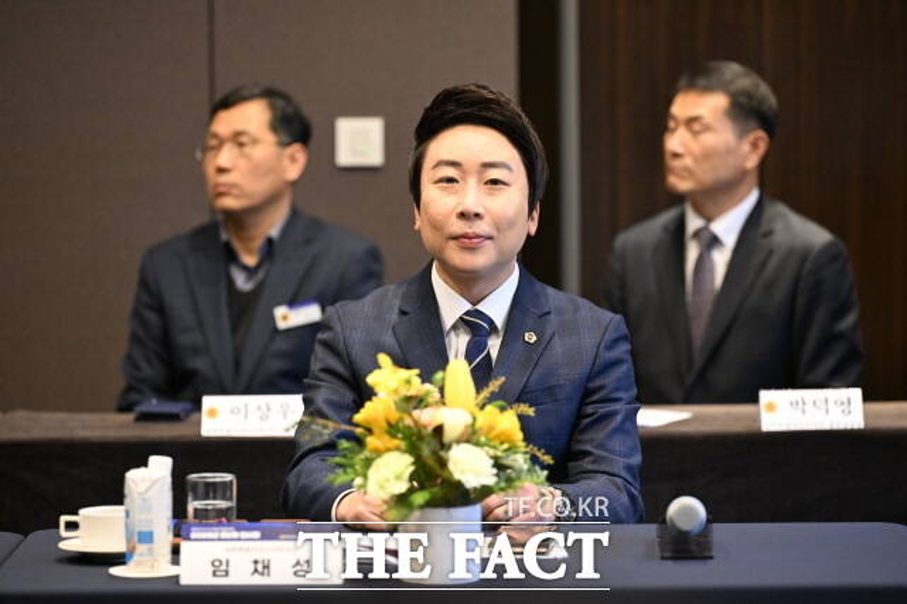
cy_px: 302
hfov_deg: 13.3
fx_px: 3904
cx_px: 454
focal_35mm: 155
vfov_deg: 8.8
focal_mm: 155
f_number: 3.2
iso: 4000
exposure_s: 1/125
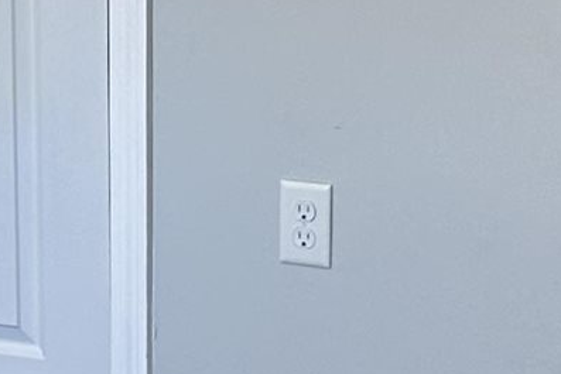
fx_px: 3009
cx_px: -65
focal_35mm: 193
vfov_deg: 7.1
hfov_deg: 10.5
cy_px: 189
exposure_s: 1/60
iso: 125
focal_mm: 6.86
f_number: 1.78
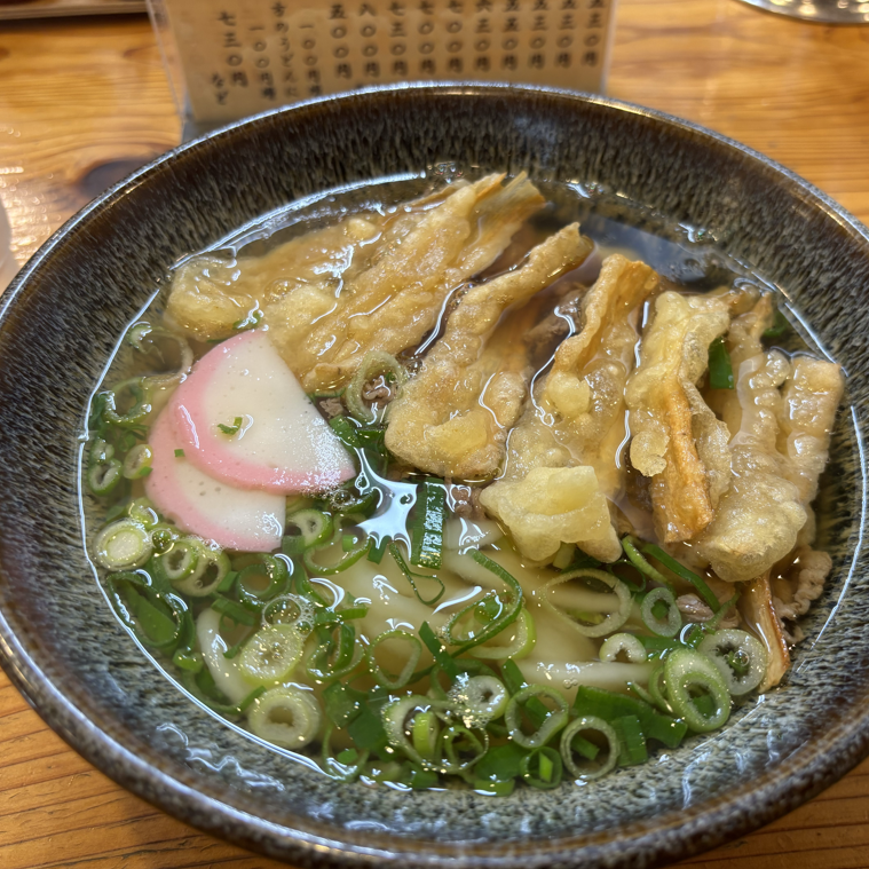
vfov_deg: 52.5
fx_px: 880
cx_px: 500
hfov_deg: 52.3
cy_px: 437
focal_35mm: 31
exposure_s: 1/60
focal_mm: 5.96
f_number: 1.6
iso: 125
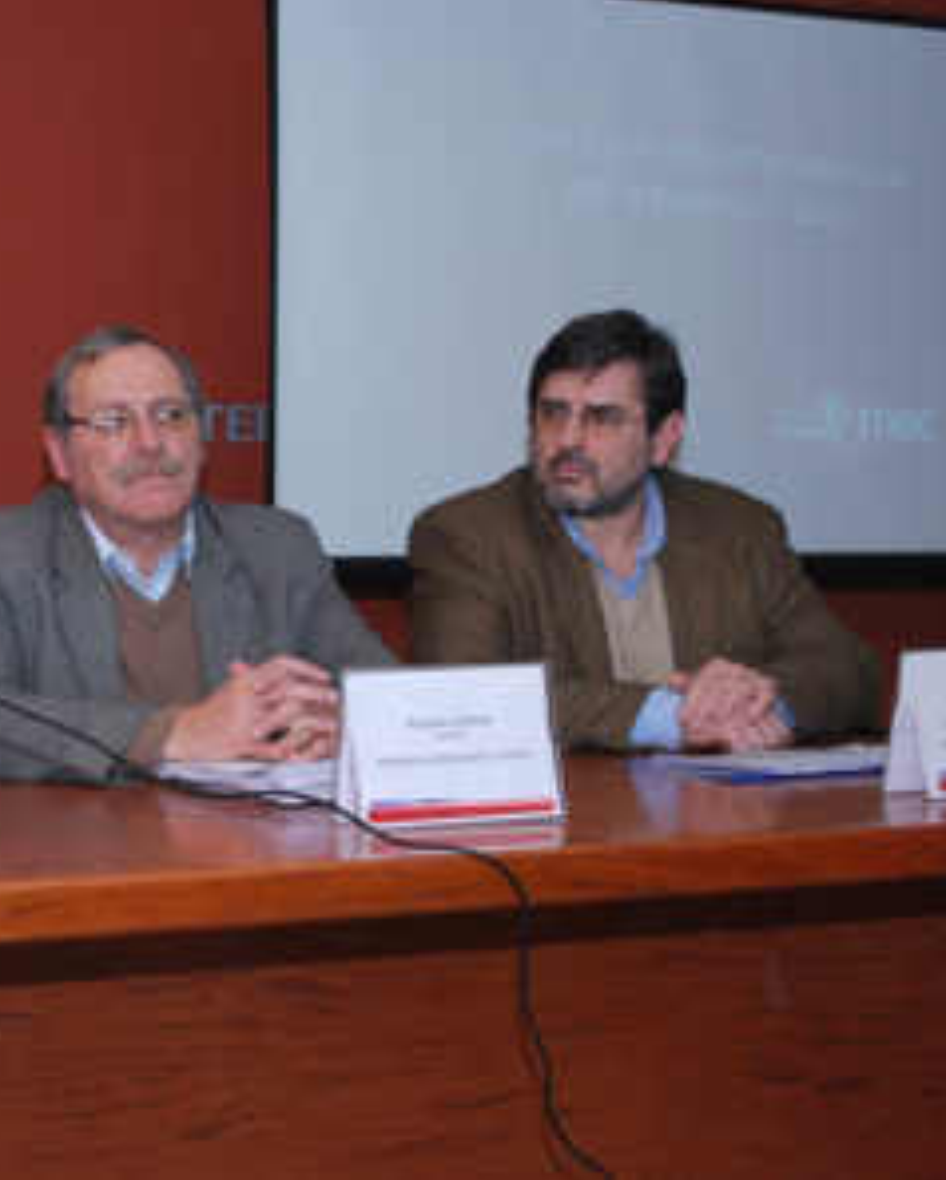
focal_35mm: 68
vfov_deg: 27.9
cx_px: 95
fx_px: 2377
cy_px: 592
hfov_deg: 22.0
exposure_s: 1/60
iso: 200
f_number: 4.8
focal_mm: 32
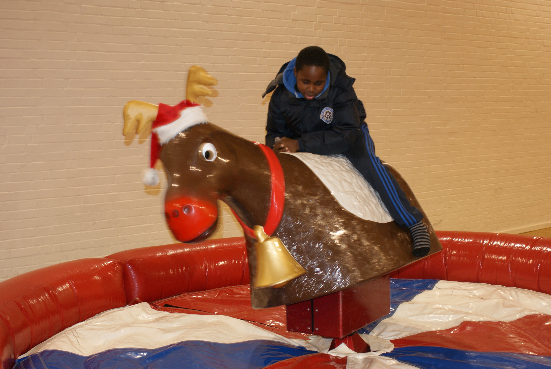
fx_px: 690
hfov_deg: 43.6
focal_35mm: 45
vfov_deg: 29.9
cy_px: 184
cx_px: 276
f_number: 5
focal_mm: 30
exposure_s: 1/60
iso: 400
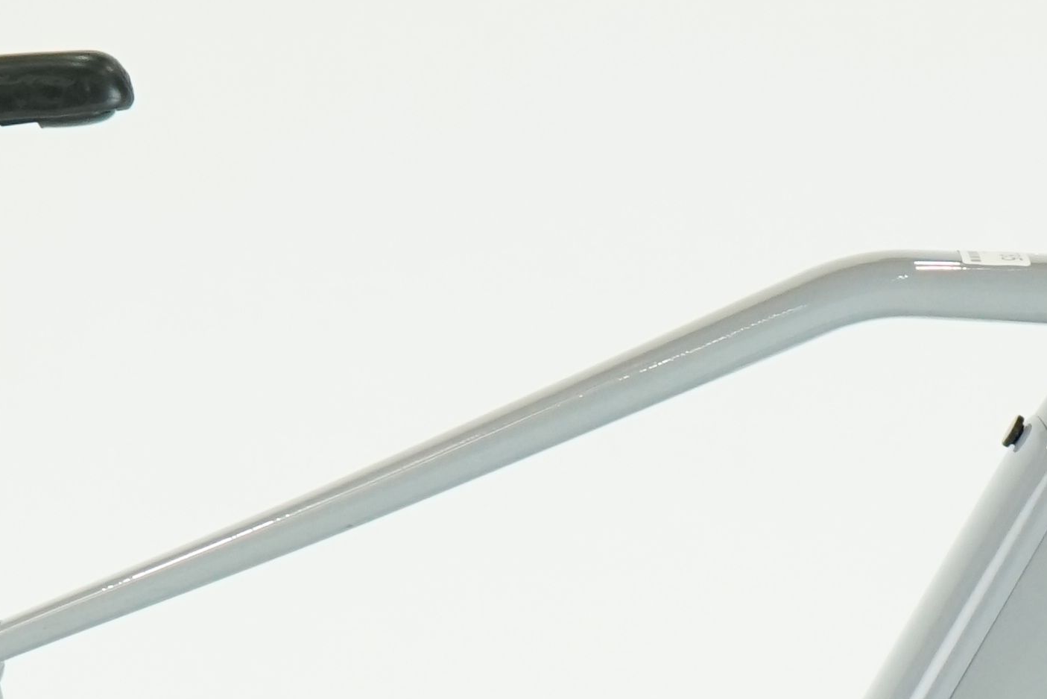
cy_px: 1000
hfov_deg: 9.3
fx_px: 6457
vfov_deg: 6.1
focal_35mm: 222
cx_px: 478
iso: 1600
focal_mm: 52
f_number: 5.6
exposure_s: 1/200
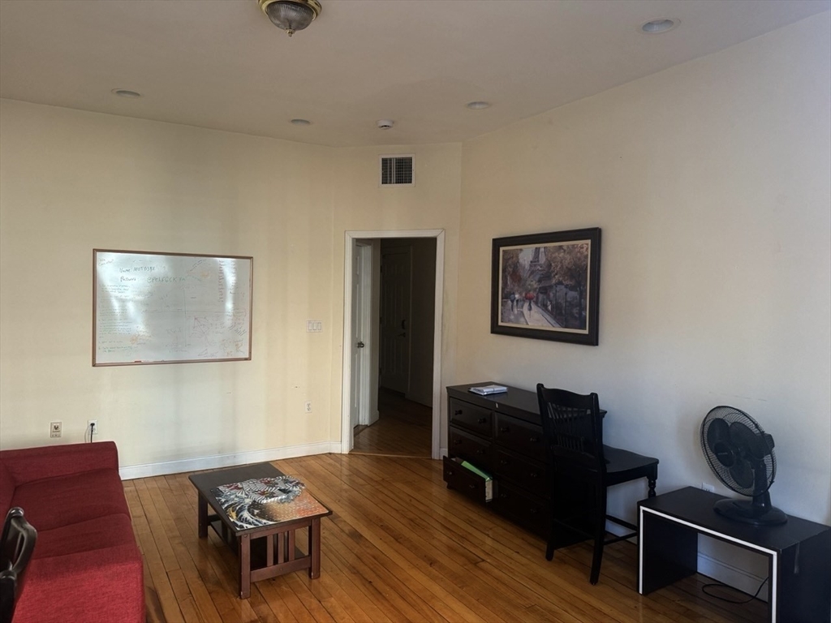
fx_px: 576
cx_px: 416
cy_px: 312
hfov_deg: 71.6
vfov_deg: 56.8
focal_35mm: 24
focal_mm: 6.76
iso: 200
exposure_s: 1/78
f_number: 1.78
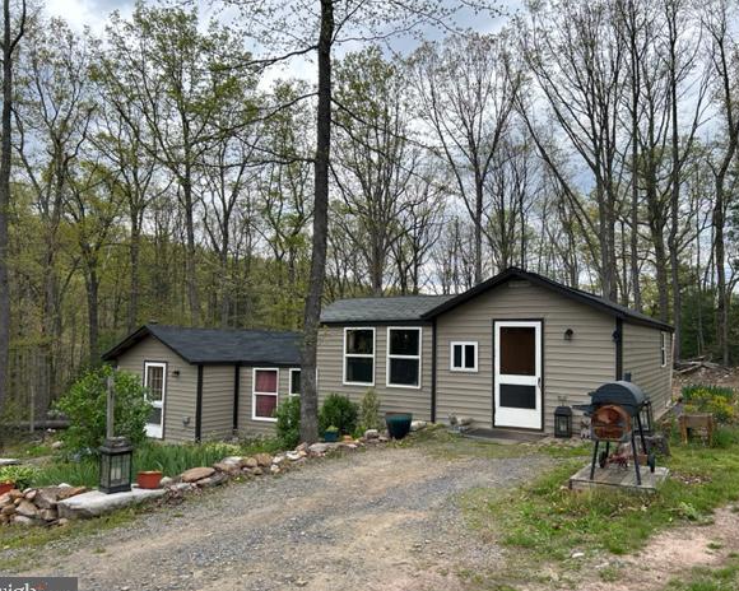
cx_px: 386
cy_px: 304
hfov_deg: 62.2
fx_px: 612
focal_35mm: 28
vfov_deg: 51.5
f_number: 1.5
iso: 50
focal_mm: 5.7
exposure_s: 1/1869
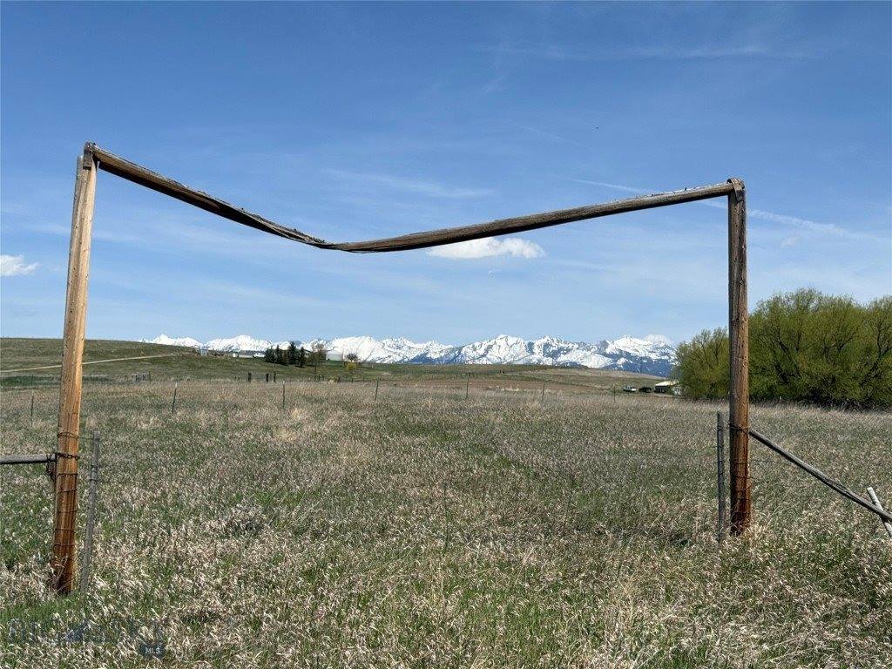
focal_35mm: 48
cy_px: 334
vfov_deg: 30.3
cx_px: 446
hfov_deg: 39.7
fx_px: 1237
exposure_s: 1/7143
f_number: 1.78
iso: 64
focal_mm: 6.76
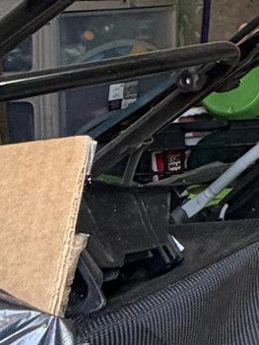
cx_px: 806
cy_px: -19
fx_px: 918
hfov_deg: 10.5
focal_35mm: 92
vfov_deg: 20.5
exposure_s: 1/60
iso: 250
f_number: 2.2
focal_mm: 2.22
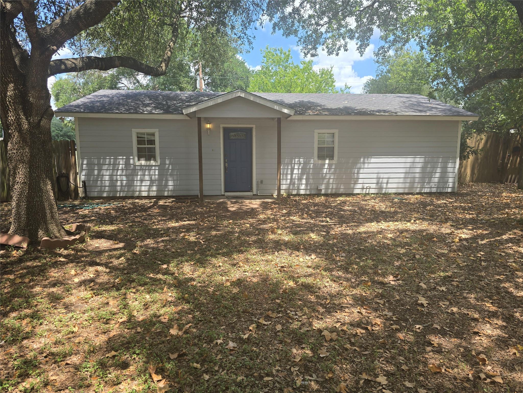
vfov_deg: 58.9
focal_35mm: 23
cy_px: 196
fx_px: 347
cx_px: 262
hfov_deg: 73.9
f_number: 1.7
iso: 12
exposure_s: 1/271
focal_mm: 6.3
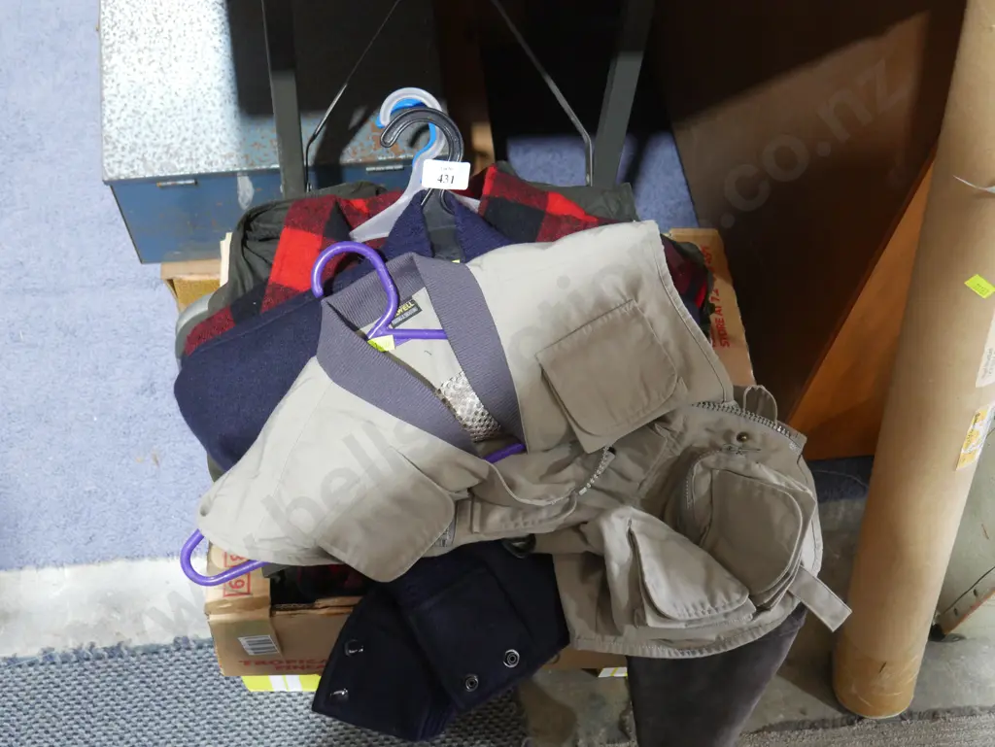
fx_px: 1150
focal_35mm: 40
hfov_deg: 46.8
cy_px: 374
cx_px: 498
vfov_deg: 36.0
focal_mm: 20
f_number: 4.4
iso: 2000
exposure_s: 1/60
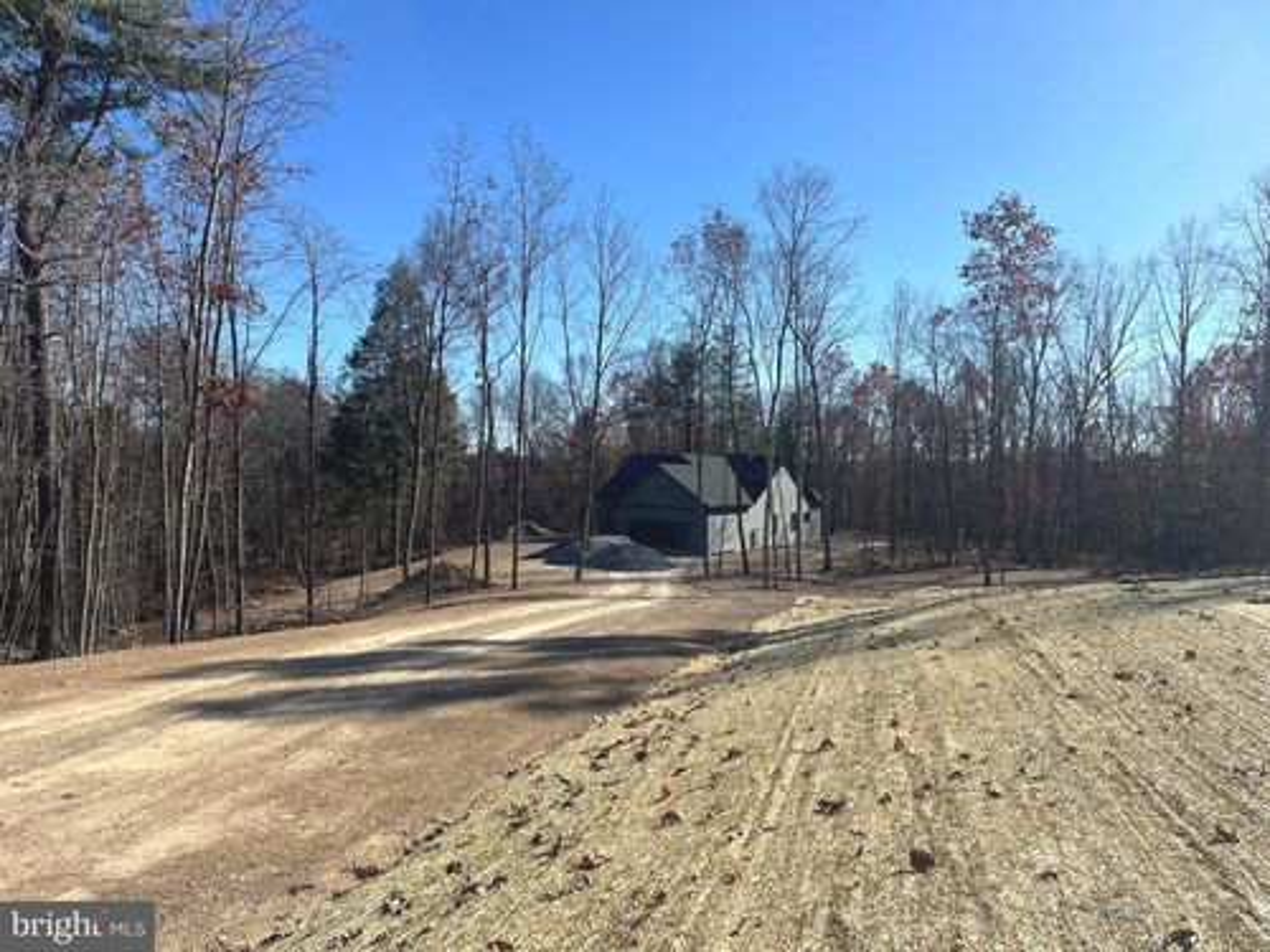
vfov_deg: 53.1
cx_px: 635
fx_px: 954
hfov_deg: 67.3
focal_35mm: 26
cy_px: 476
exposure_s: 1/4630
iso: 50
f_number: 1.5
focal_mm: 5.7
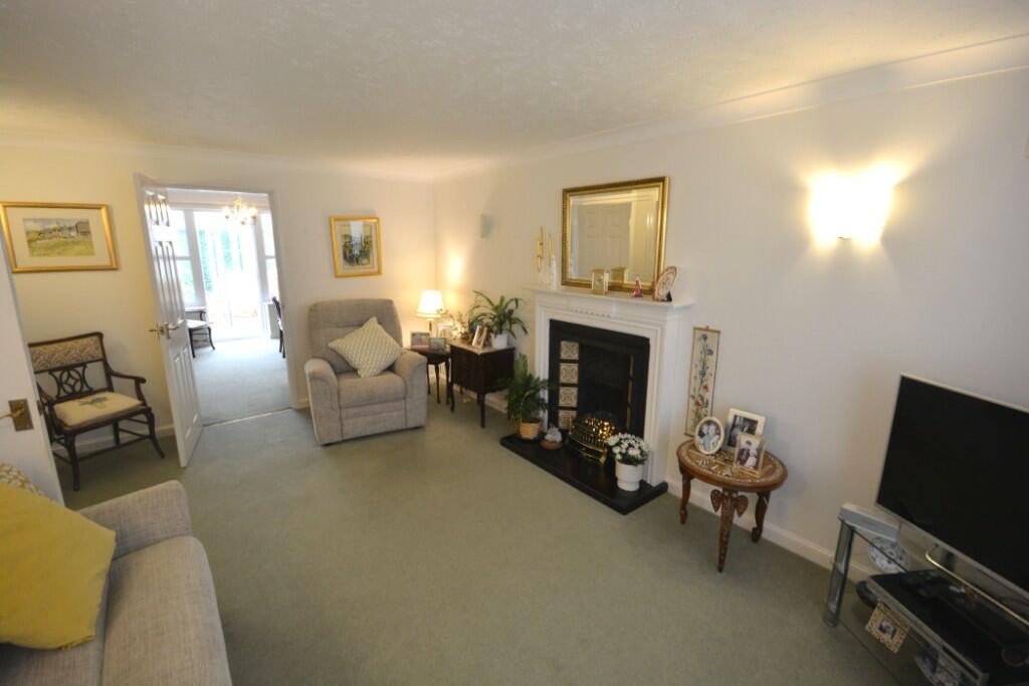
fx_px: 429
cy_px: 343
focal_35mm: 15
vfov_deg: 77.3
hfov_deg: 100.4
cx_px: 514
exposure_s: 1/10
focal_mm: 10
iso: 400
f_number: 8
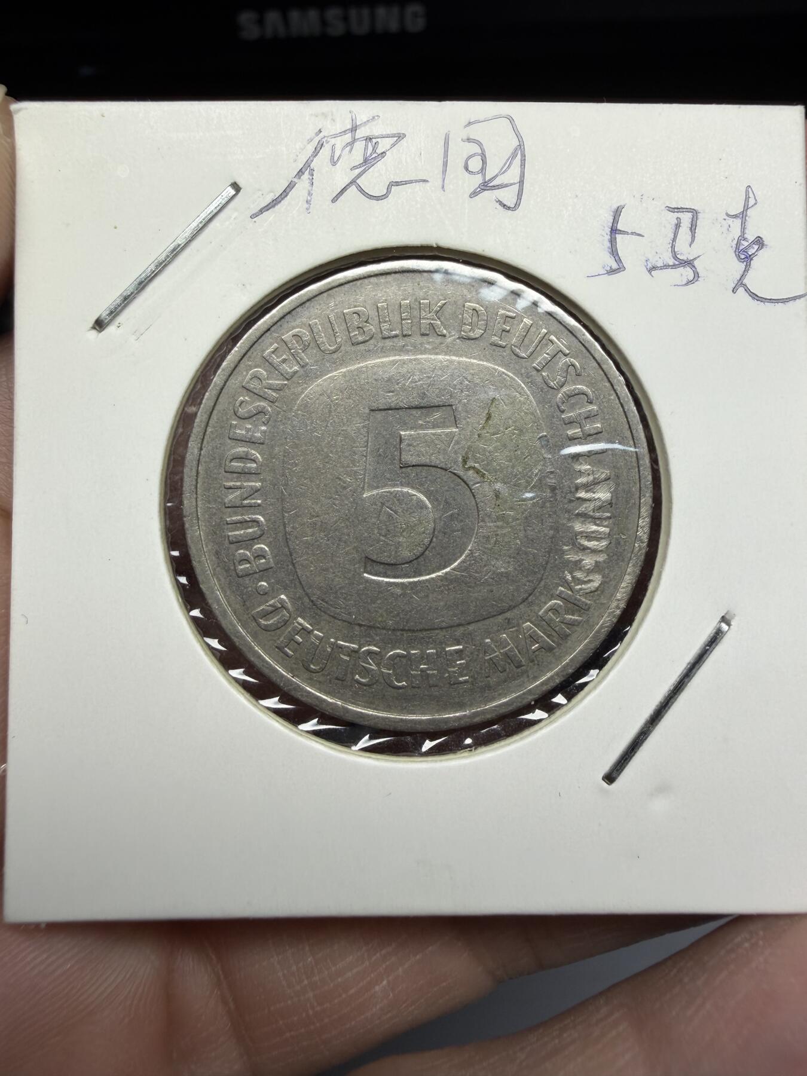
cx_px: 404
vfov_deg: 67.3
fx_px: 808
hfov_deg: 53.1
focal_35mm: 26
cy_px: 538
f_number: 2.2
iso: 50
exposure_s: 1/502
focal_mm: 2.22
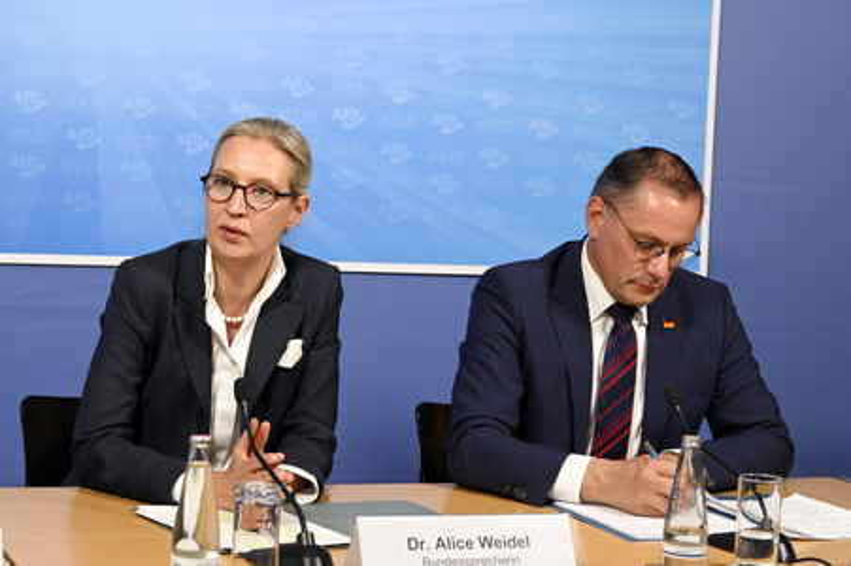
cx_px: 426
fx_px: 1653
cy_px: 283
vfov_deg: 19.4
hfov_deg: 28.9
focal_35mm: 70
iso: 3200
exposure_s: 1/500
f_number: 6.3
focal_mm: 70
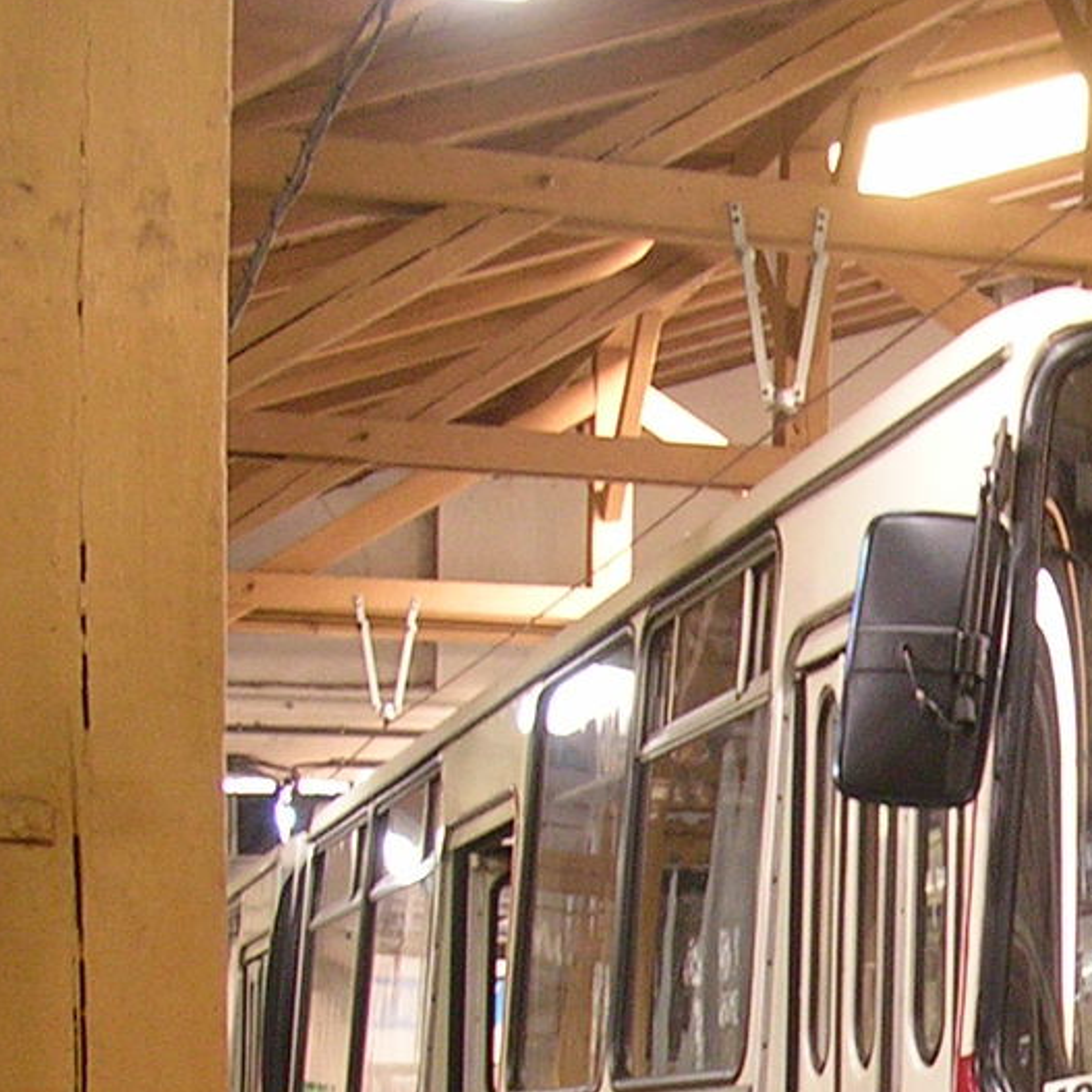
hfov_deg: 16.1
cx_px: 1438
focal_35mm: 102
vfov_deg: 16.6
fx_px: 3640
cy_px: 1181
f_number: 2.8
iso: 92
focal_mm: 5.8
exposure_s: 1/4.5
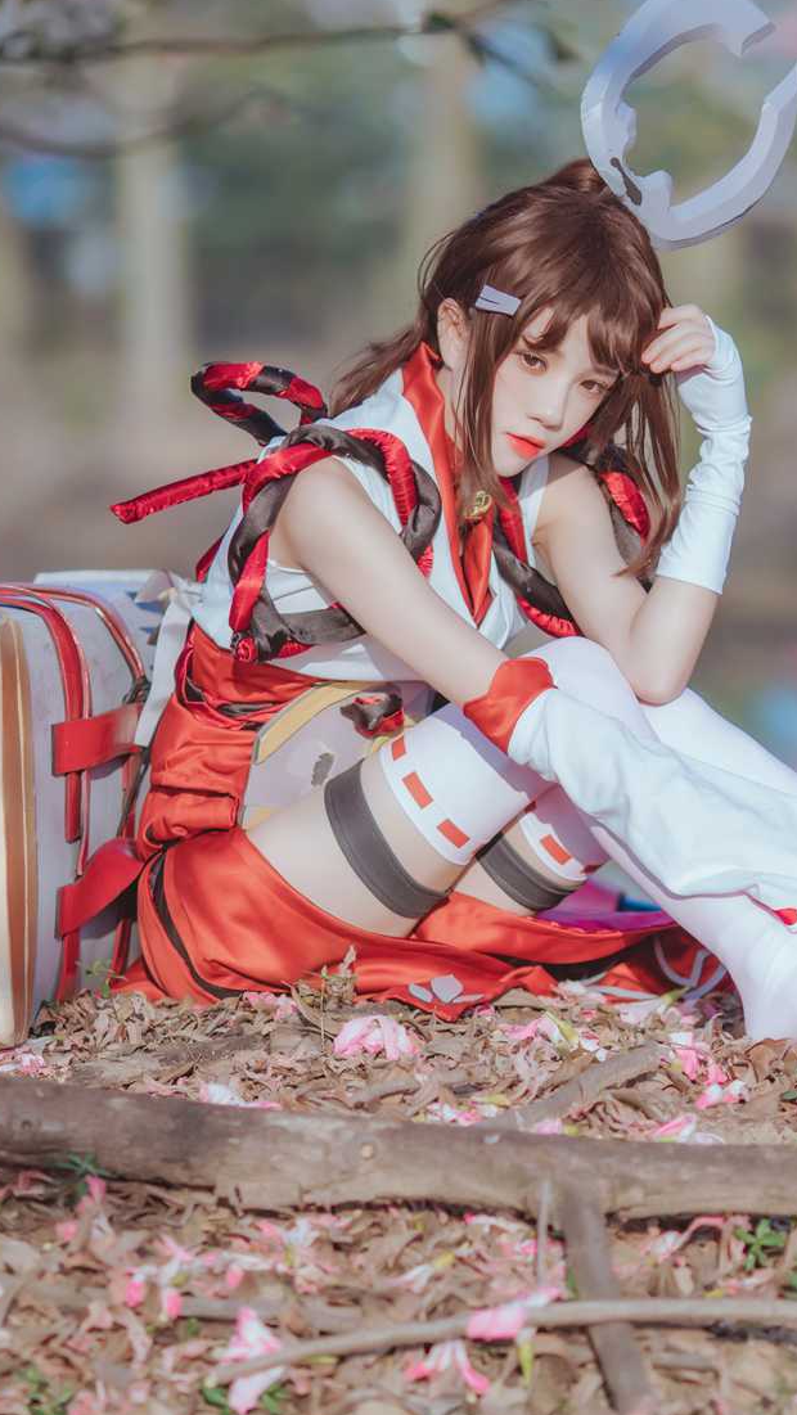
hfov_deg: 5.3
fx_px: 8671
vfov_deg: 9.3
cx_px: 486
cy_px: 818
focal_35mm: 231
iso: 160
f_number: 2
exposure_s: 1/1600
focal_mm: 135
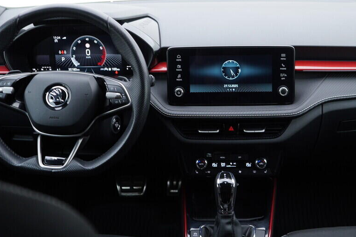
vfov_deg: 28.1
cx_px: 206
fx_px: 475
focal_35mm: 48
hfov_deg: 41.0
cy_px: 107
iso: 160
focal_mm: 24
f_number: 2.8
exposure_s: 1/40
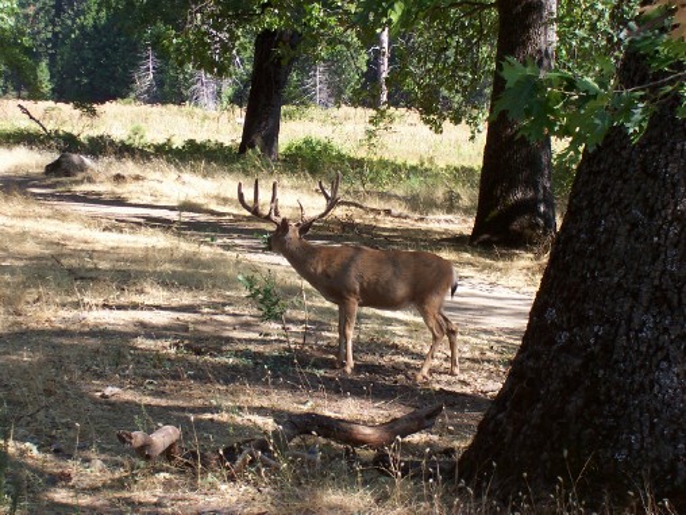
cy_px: 258
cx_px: 343
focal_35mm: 111
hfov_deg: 17.7
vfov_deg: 13.3
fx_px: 2200
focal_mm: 16.8
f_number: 4.8
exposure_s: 1/180
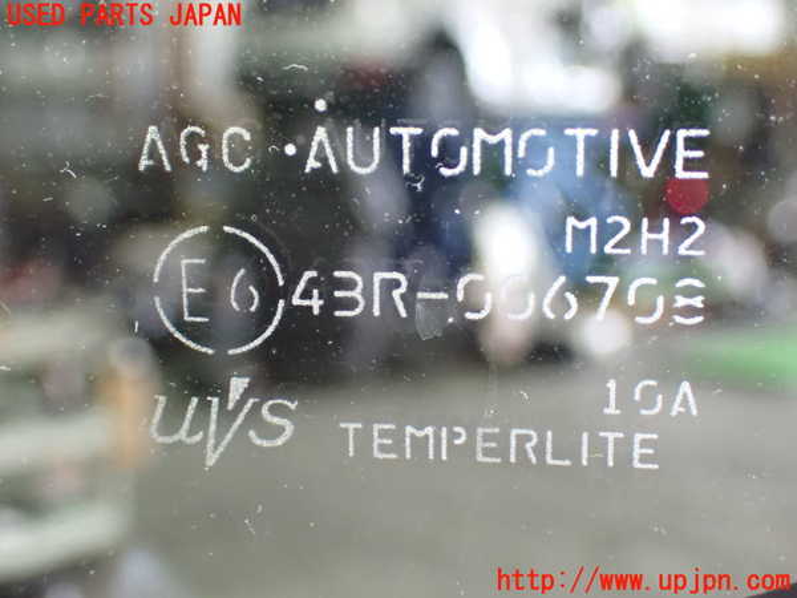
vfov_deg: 25.2
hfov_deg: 33.2
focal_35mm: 58
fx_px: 1335
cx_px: 398
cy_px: 299
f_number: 3.5
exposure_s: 1/60
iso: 1250
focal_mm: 10.35
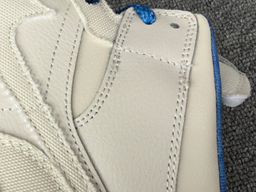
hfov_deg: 24.5
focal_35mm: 78
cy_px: 99
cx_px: 39
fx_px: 576
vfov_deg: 18.9
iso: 25
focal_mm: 3.3
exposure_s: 1/183
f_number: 2.4
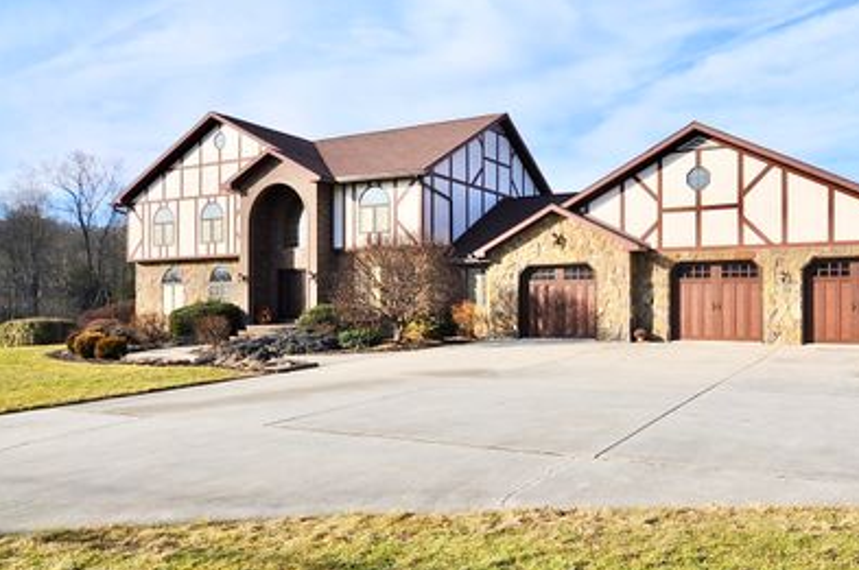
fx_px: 682
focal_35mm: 29
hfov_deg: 63.3
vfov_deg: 45.3
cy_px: 301
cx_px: 544
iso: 200
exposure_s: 1/320
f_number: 8
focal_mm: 15
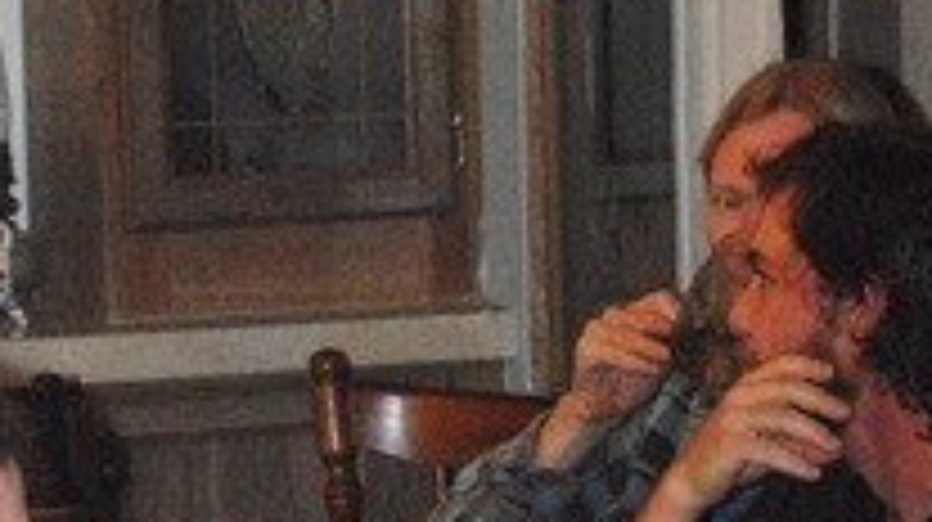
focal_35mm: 198
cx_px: 484
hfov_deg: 10.9
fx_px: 4889
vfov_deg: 6.0
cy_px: 846
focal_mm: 52
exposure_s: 1/60
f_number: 7.1
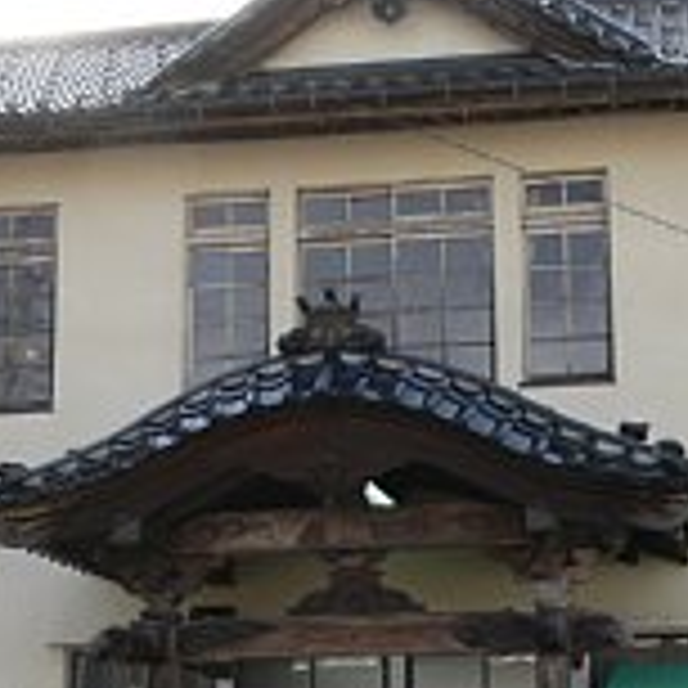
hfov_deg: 21.3
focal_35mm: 81
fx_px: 1821
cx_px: 459
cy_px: 531
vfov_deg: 21.2
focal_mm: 7.4
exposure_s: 1/100
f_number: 4.5
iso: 80
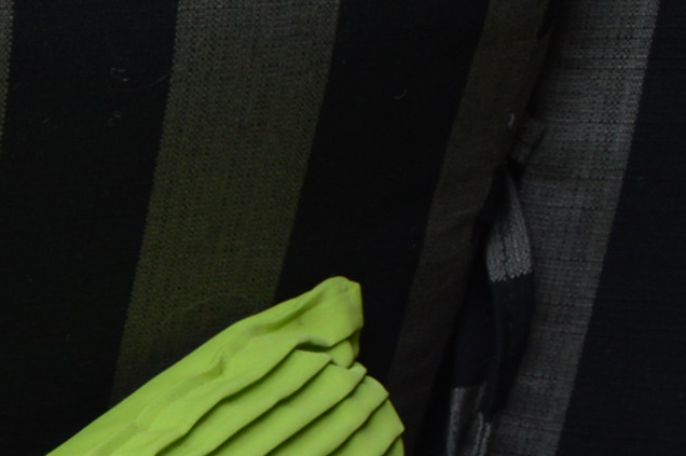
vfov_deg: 8.4
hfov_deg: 12.1
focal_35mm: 156
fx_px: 2970
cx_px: -533
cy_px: 869
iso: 280
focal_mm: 22
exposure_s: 1/125
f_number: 5.6
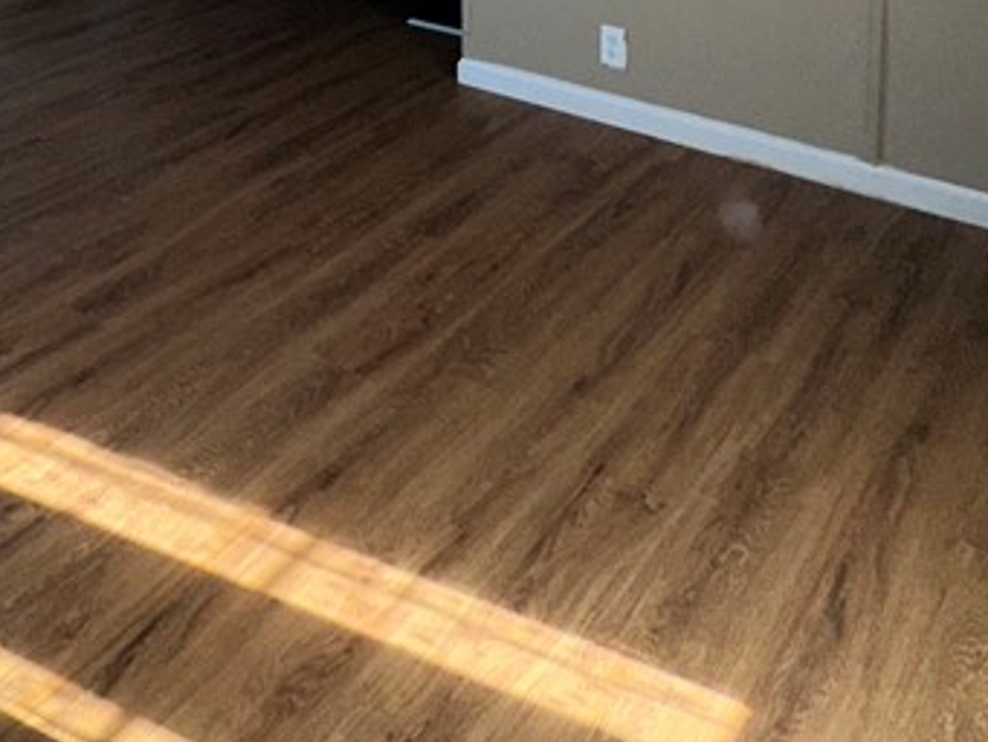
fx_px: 1199
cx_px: 171
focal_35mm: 42
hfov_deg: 42.4
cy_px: -284
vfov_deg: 27.2
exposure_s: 1/122
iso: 40
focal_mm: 2.22
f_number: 2.2
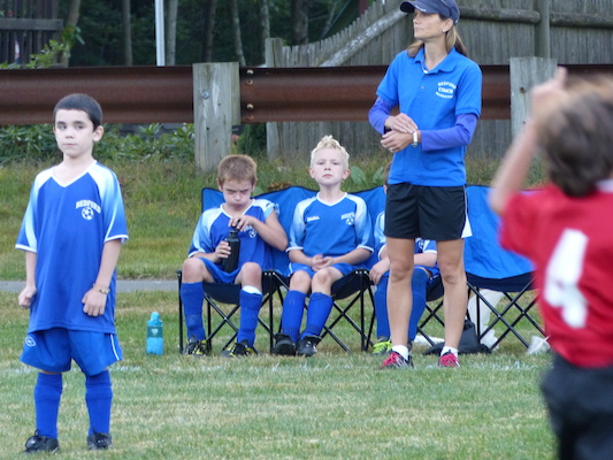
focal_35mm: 600
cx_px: 306
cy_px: 230
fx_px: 10628
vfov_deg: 2.5
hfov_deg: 3.3
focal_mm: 108
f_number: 5
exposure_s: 1/50
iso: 400
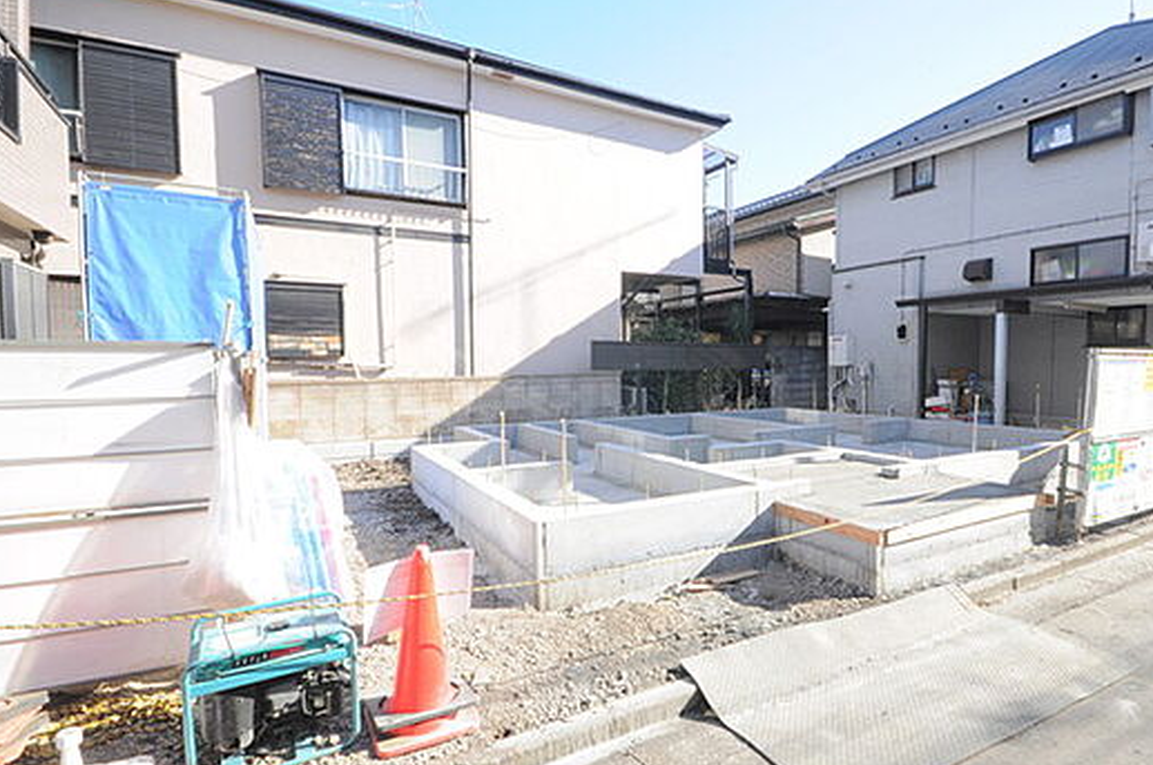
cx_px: 642
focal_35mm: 18
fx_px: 576
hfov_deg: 89.7
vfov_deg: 67.2
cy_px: 394
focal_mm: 10
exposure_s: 1/60
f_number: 4
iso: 500
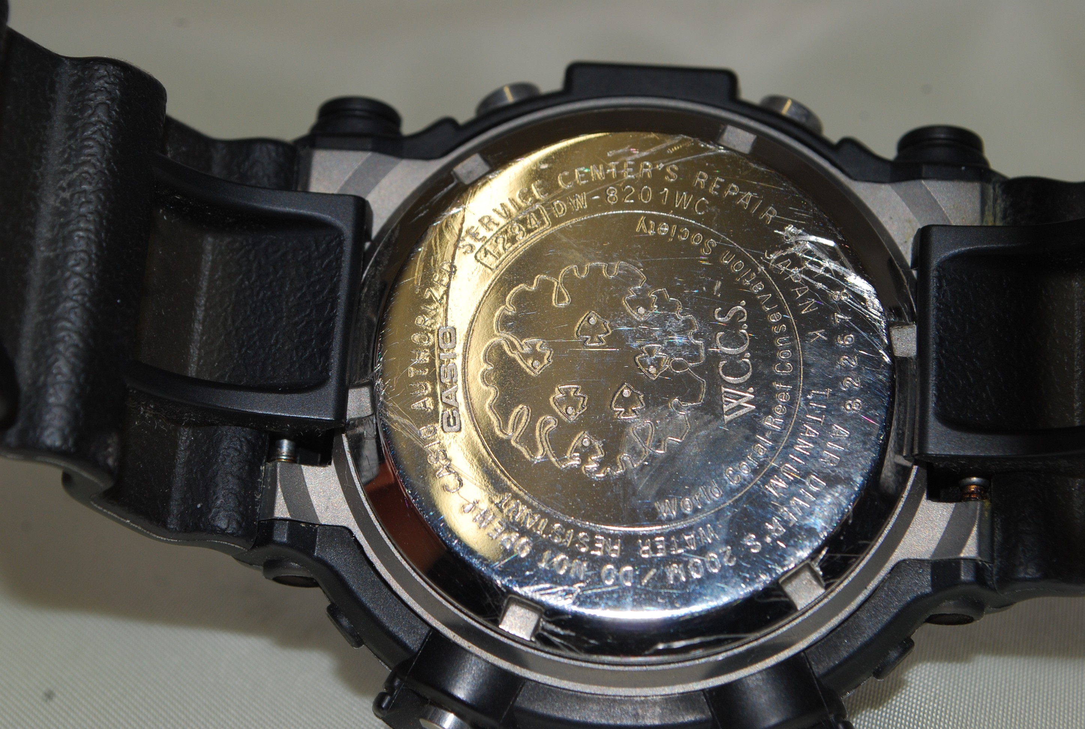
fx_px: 2492
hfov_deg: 24.6
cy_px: 364
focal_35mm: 82
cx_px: 542
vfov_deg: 16.6
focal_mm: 55
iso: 200
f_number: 11
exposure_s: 1/80
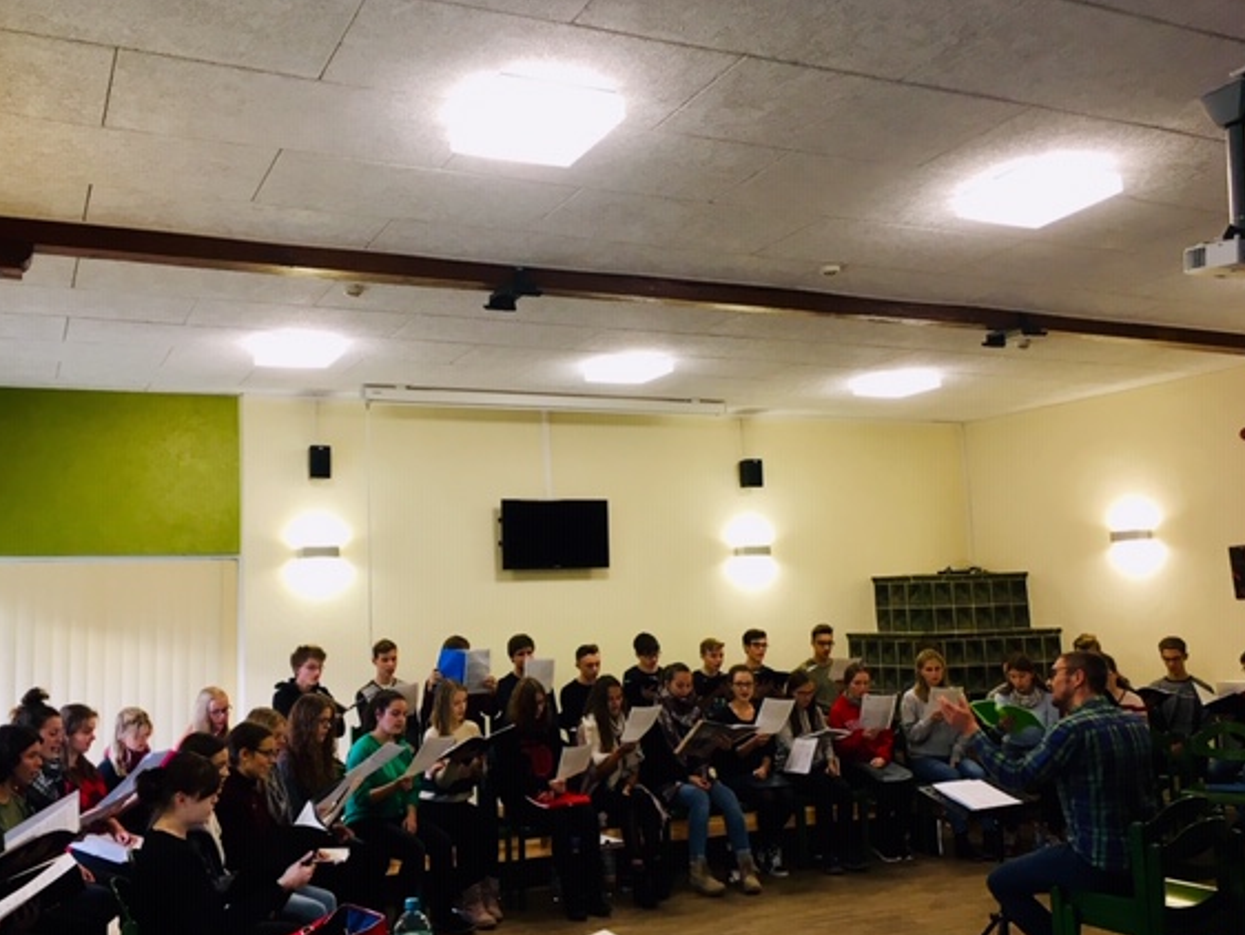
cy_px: 485
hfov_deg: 55.2
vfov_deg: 43.0
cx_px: 556
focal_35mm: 33
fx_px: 1187
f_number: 2.2
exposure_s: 1/33
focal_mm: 4.15
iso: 80
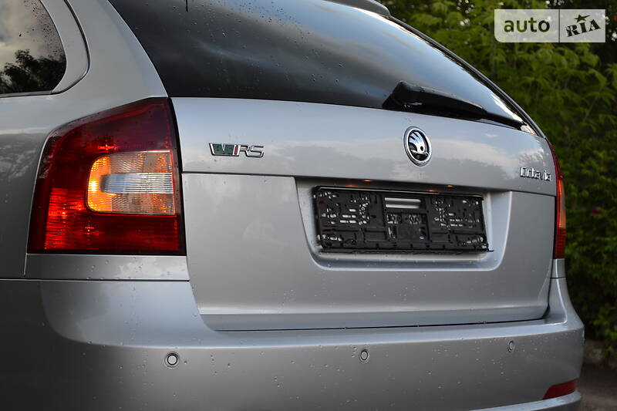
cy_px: 206
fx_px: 1414
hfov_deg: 24.6
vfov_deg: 16.5
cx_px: 308
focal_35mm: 82
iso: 125
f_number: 5.6
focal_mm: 55
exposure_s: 1/125
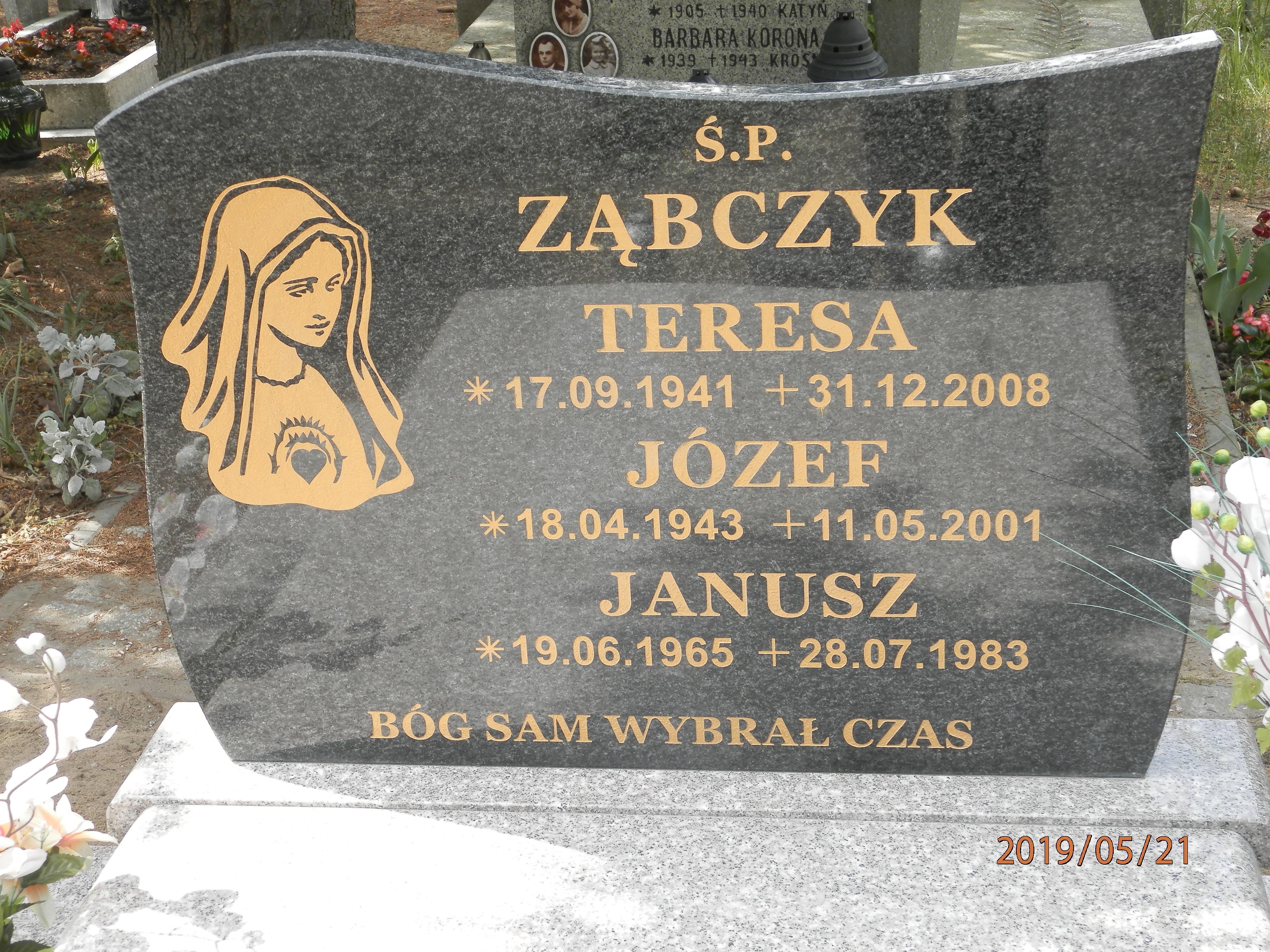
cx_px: 635
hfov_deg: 34.9
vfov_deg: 26.6
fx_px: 2018
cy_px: 476
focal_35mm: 55
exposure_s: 1/160
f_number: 3.8
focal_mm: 9.9
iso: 80
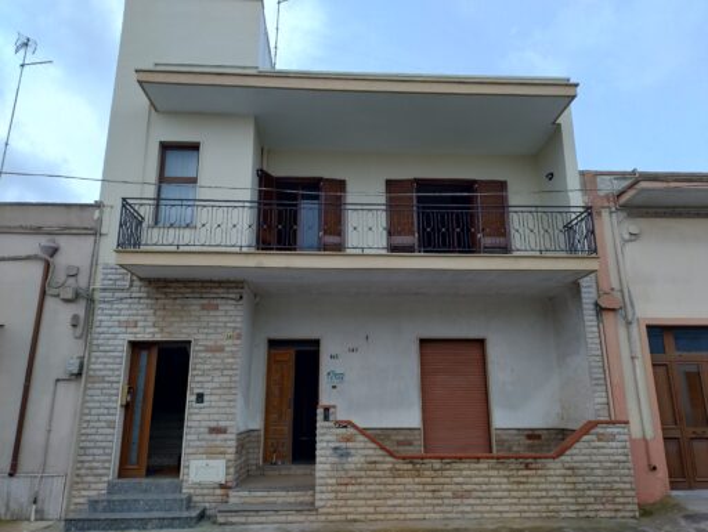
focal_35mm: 25
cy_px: 266
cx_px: 354
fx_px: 512
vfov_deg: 55.0
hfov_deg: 69.3
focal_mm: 4.71
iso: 100
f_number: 1.7
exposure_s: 1/612
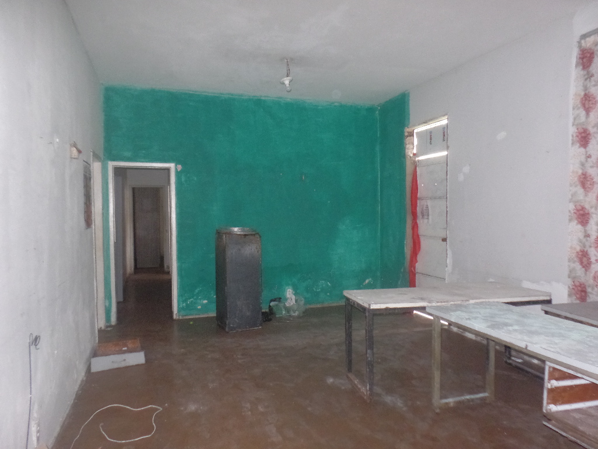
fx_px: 397
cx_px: 299
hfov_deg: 73.9
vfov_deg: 58.9
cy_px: 224
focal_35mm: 23
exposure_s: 1/30
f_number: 2.8
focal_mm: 4.1
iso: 640
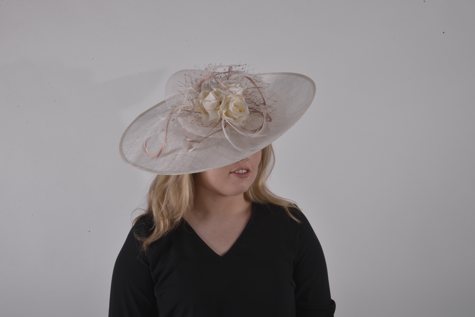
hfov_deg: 28.1
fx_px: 950
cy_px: 158
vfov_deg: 18.9
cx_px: 238
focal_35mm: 72
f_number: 25
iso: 160
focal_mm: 72
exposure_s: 1/125
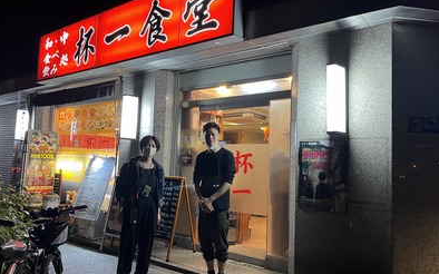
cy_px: 138
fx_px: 335
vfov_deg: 44.5
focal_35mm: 28
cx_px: 220
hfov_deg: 66.5
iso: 250
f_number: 1.6
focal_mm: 5.1
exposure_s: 1/50
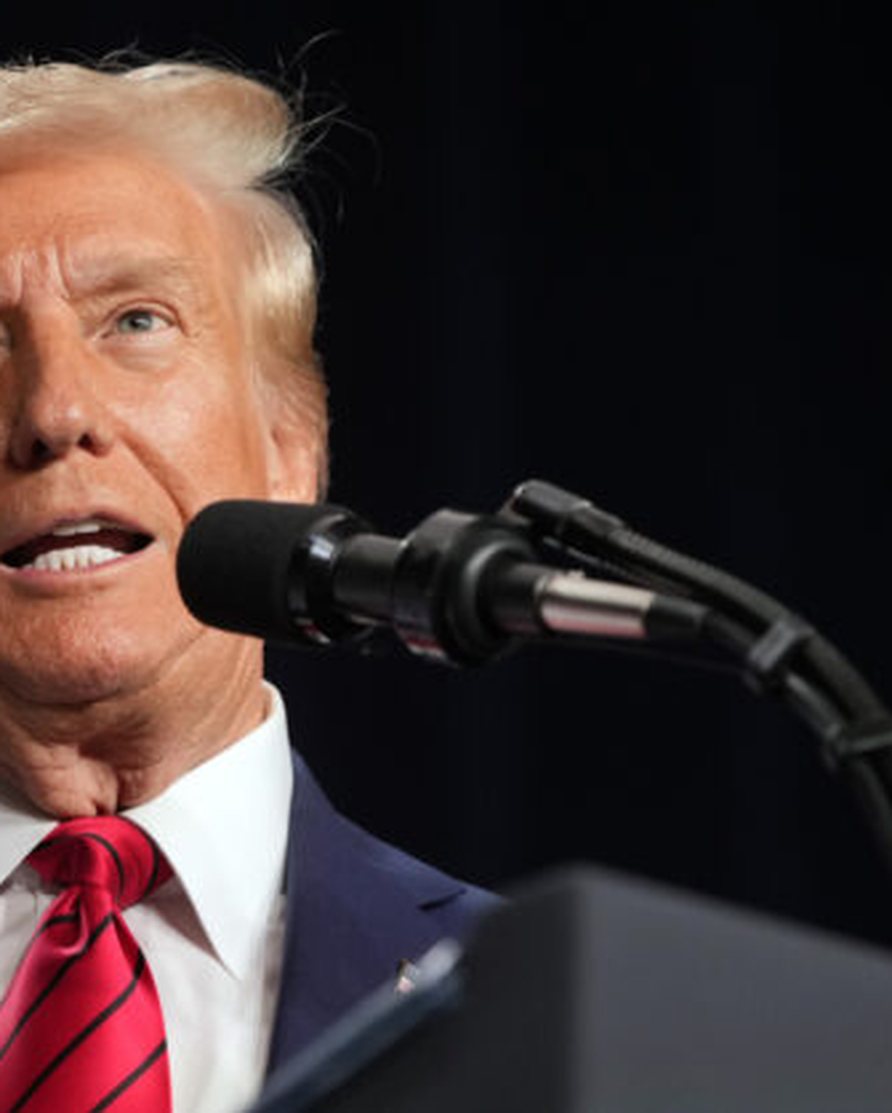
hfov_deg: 3.6
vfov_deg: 4.5
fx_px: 14207
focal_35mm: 431
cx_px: 458
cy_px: 547
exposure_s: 1/640
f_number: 2.8
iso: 1600
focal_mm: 200
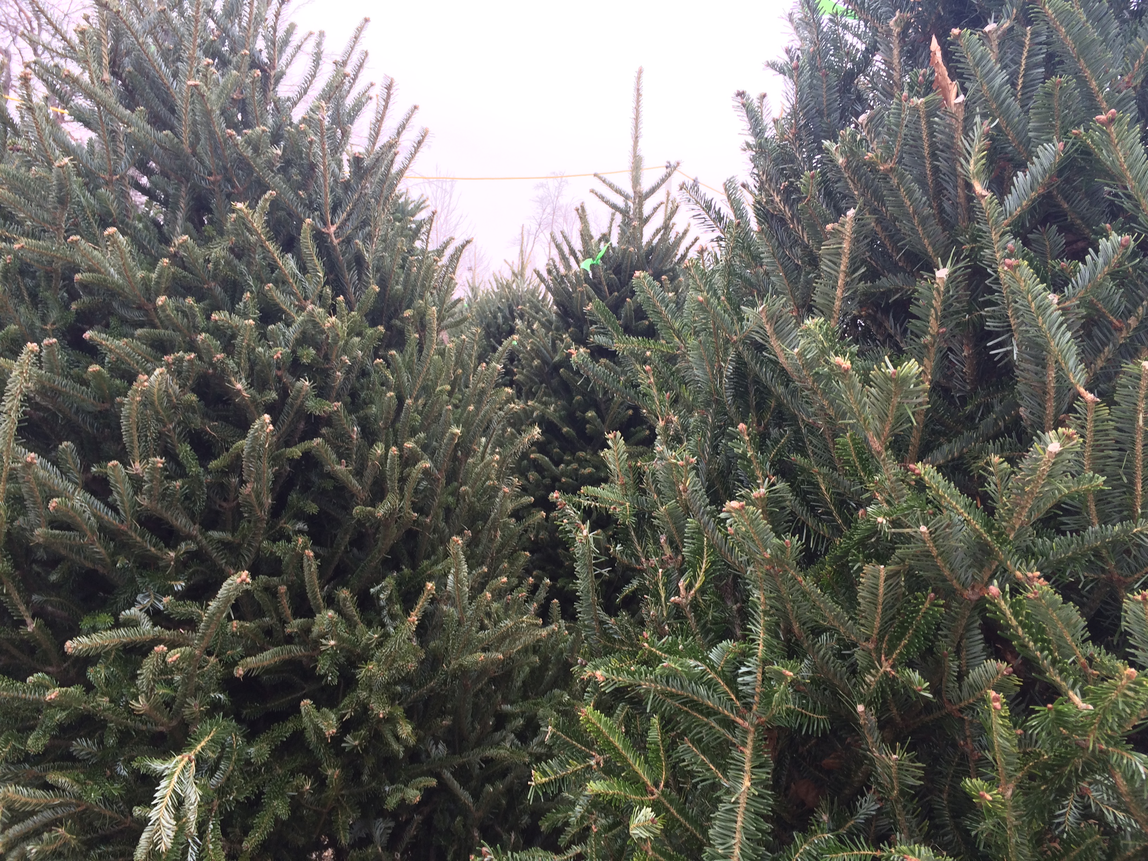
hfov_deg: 61.7
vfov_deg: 48.2
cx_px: 574
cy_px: 430
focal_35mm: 29
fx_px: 962
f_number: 2.2
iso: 40
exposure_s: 1/60
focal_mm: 4.15
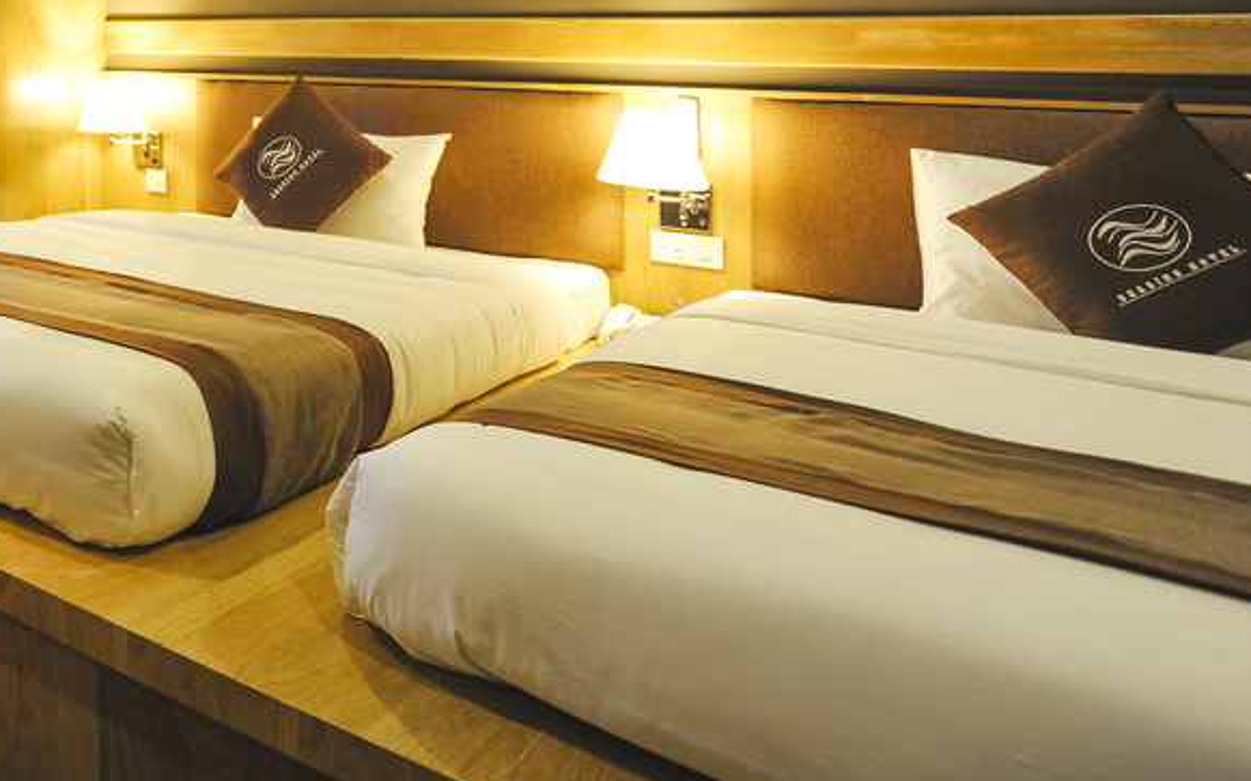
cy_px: 153
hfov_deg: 58.1
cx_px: 153
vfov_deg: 42.5
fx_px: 955
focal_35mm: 28
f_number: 5
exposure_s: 1/10
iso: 800
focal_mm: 15
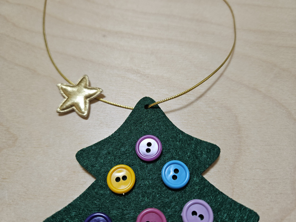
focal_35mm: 23
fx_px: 197
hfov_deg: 73.9
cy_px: 111
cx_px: 148
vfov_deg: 58.8
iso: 125
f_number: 1.8
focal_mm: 5.4
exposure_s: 1/100
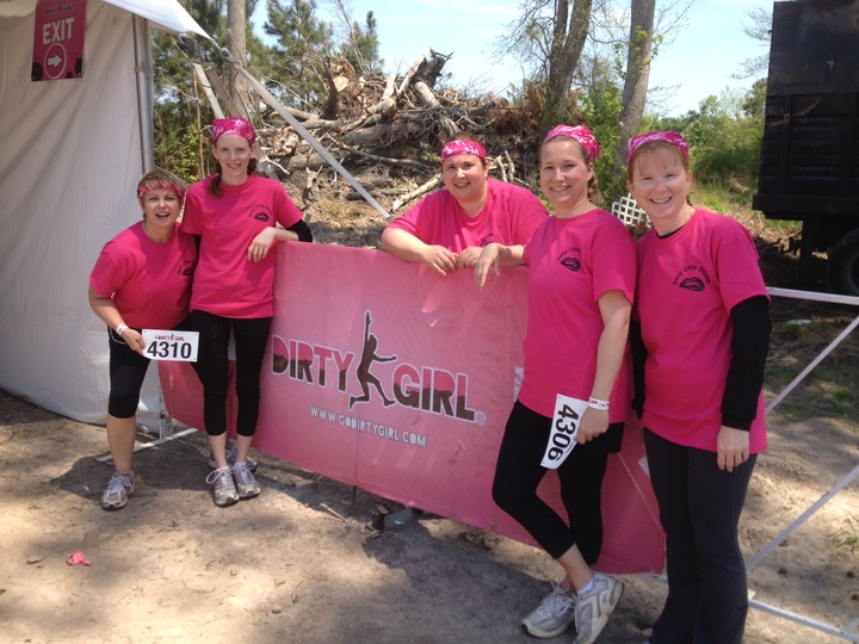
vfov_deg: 40.7
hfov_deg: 52.6
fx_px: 869
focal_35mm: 35
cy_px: 322
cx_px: 430
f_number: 2.4
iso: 50
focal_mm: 4.28
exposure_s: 1/756
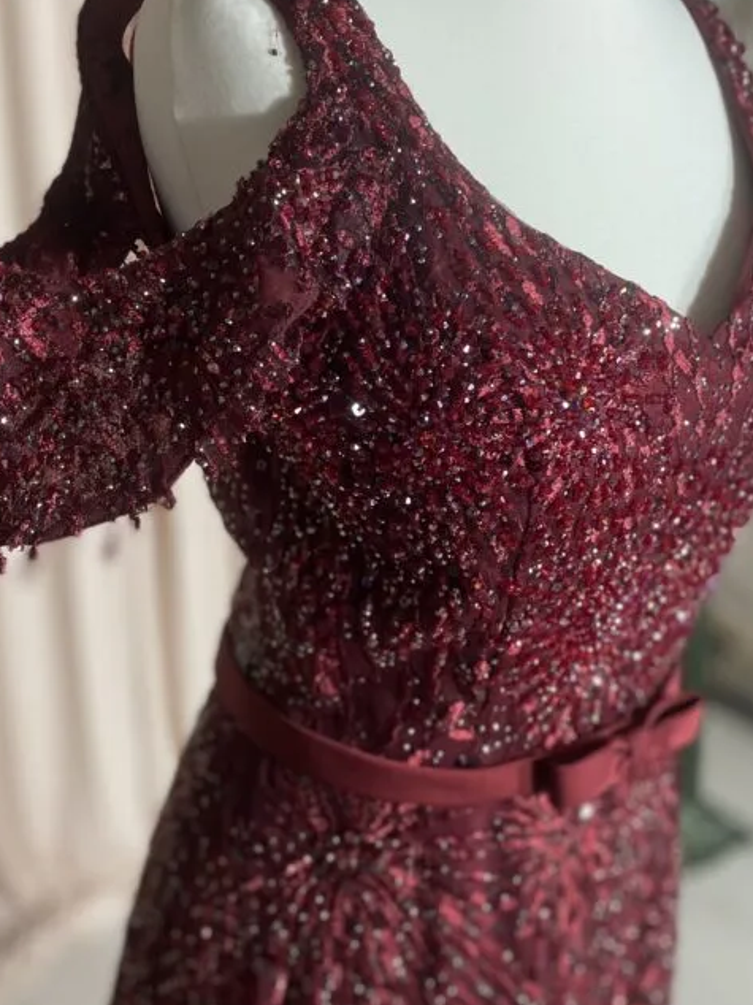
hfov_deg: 34.3
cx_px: 395
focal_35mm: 42
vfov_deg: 44.8
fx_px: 1219
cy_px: 471
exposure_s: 1/60
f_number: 1.8
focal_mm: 4.25
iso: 160
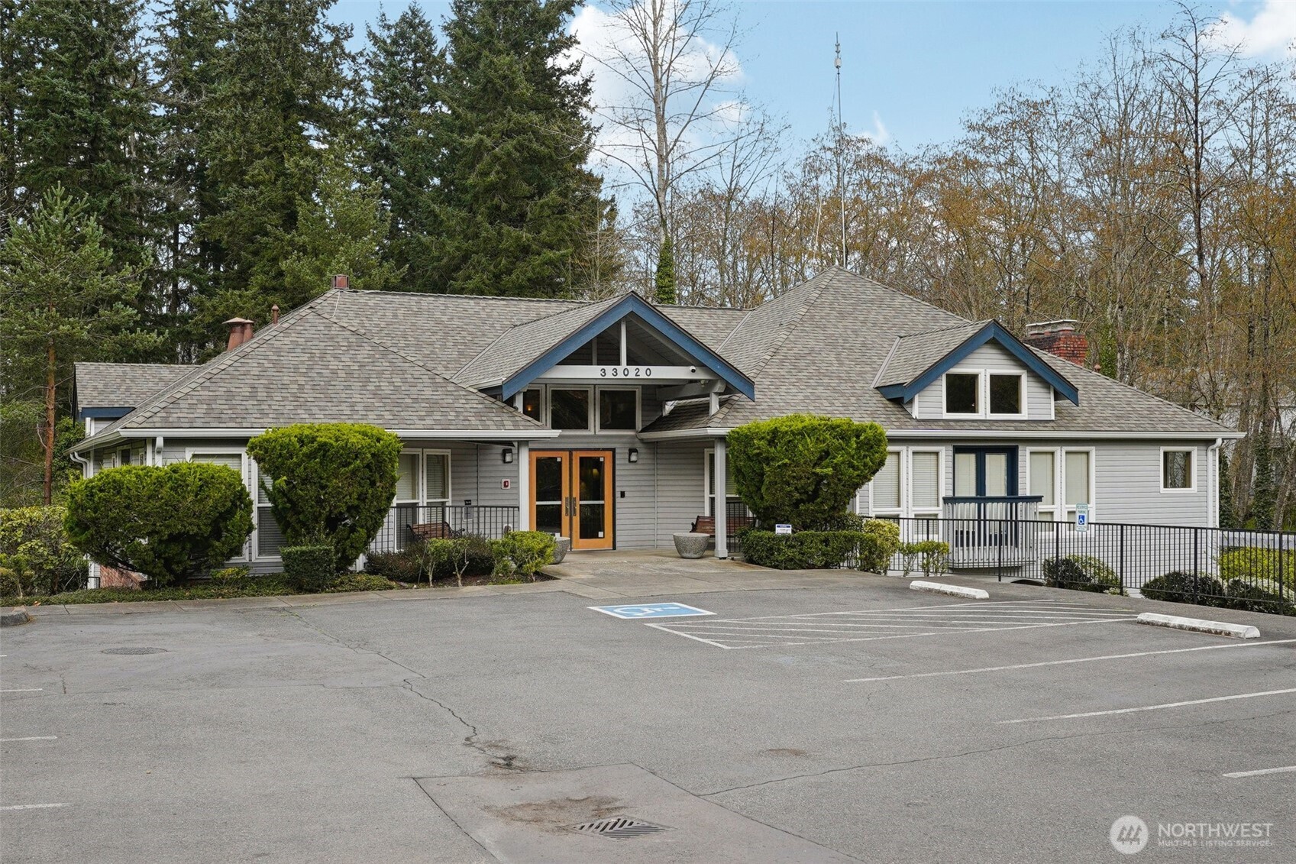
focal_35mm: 42
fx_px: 1512
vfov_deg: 31.9
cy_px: 432
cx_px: 648
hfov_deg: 46.4
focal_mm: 28
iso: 250
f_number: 8
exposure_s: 1/125
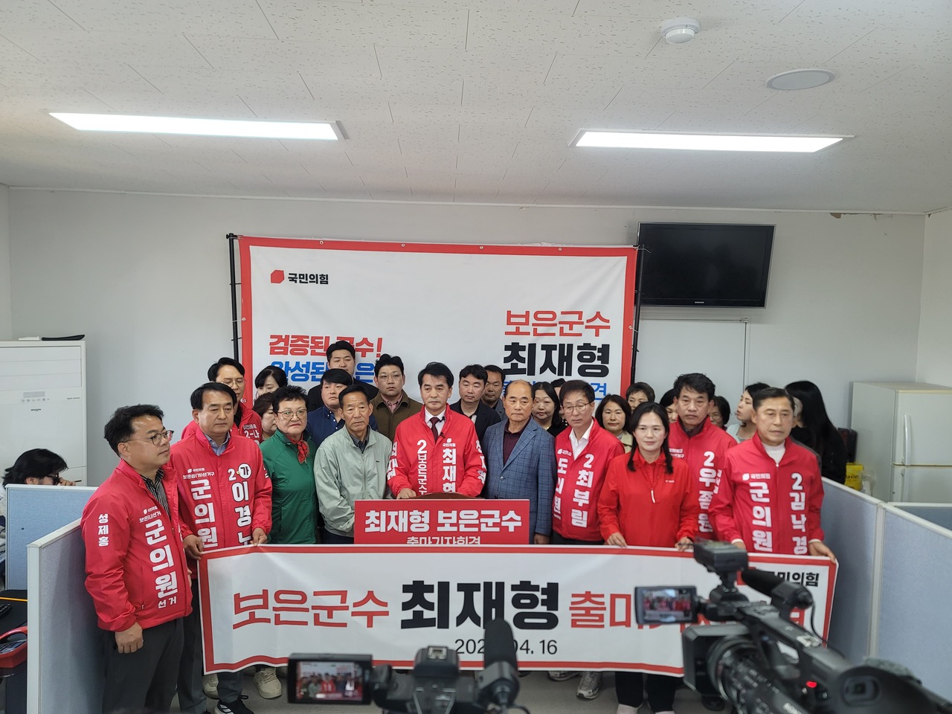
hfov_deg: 69.4
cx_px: 476
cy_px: 357
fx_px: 688
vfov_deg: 54.9
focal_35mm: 25
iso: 160
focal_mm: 7
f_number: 1.8
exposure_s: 1/120
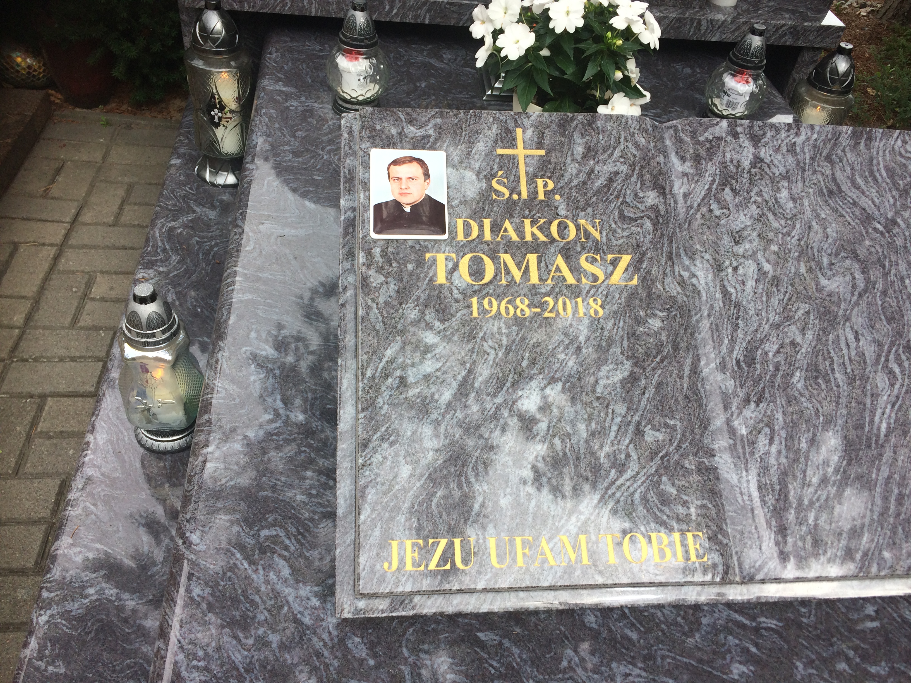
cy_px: 342
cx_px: 456
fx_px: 763
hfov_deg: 61.7
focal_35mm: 29
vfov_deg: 48.2
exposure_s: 1/311
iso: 32
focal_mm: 4.15
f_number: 2.2
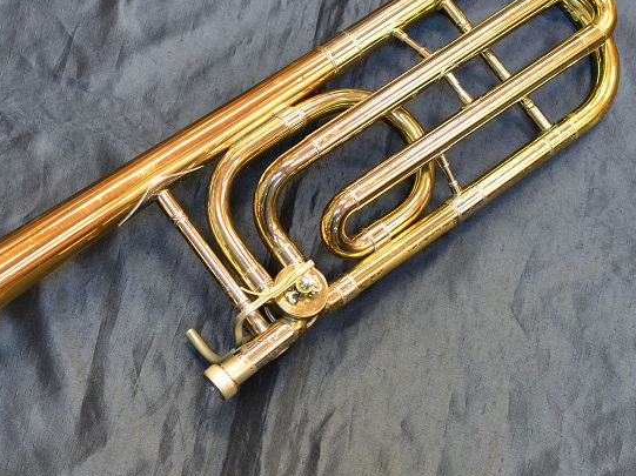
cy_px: 299
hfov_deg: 21.0
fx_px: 1687
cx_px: 87
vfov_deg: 16.0
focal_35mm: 92
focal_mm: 35
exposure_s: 1/50
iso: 800
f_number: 3.5
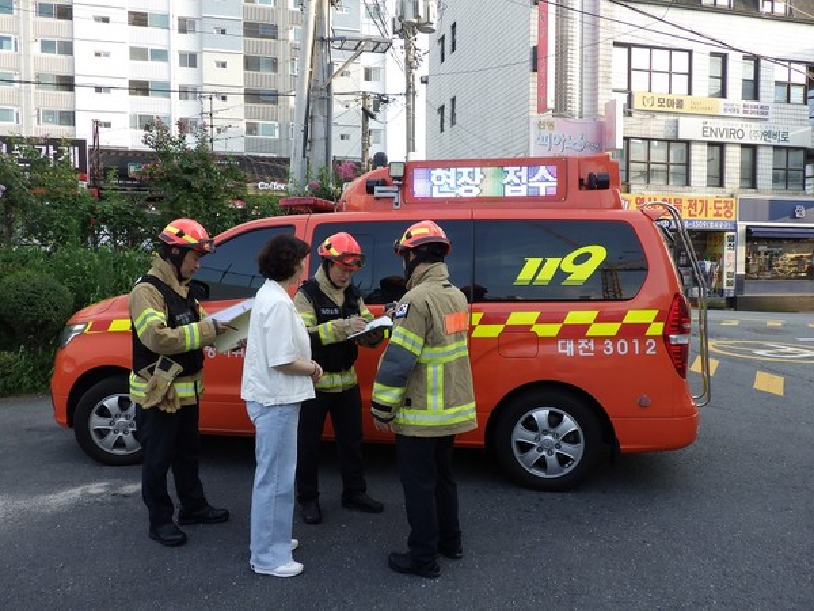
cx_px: 407
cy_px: 306
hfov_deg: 63.4
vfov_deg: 49.7
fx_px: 658
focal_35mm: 28
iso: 125
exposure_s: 1/160
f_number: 4.2
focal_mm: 5
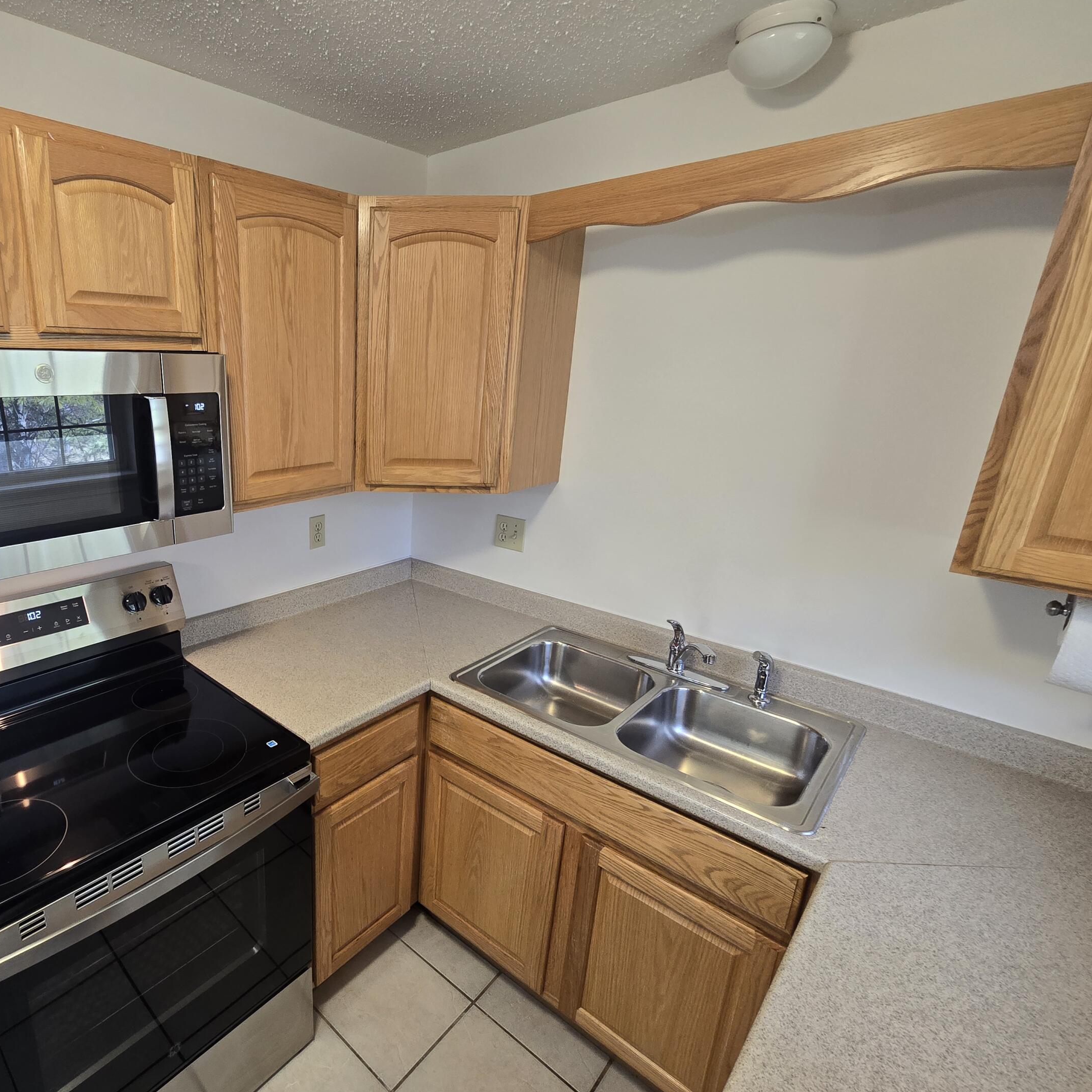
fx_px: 571
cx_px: 344
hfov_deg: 83.7
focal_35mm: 16
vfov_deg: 87.4
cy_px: 565
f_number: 2.2
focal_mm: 2.2
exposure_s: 1/60
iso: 125
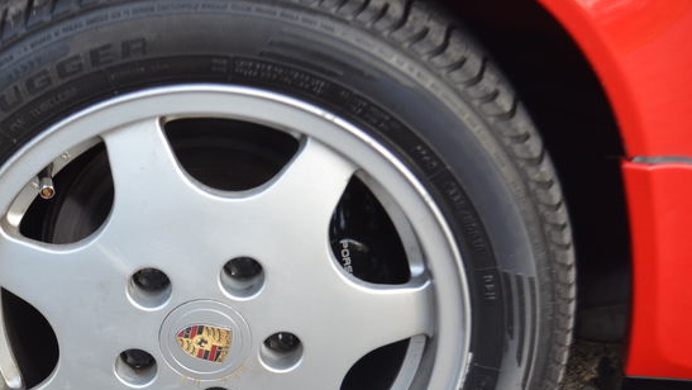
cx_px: 211
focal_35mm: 66
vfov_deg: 18.1
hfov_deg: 31.5
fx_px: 1211
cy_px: 313
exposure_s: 1/100
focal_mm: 30
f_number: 5
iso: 400
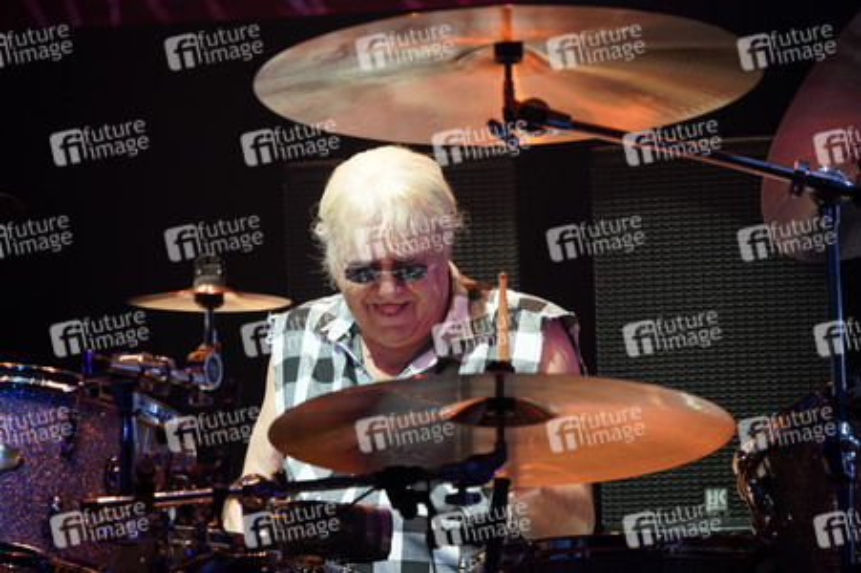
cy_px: 286
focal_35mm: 200
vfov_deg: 6.9
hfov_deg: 10.3
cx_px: 430
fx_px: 4780
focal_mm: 200
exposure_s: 1/320
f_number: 5.6
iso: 1600
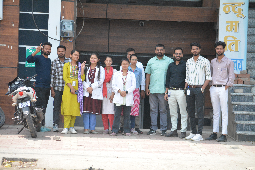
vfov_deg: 7.9
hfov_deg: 11.8
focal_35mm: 174
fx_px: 1233
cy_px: 85
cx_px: 128
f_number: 10
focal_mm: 116
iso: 2500
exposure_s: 1/3200
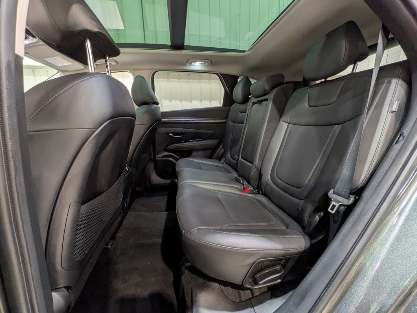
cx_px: 208
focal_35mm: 14
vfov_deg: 85.7
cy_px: 156
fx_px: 169
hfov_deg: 102.1
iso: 143
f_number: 2.2
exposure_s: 1/25
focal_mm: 1.83
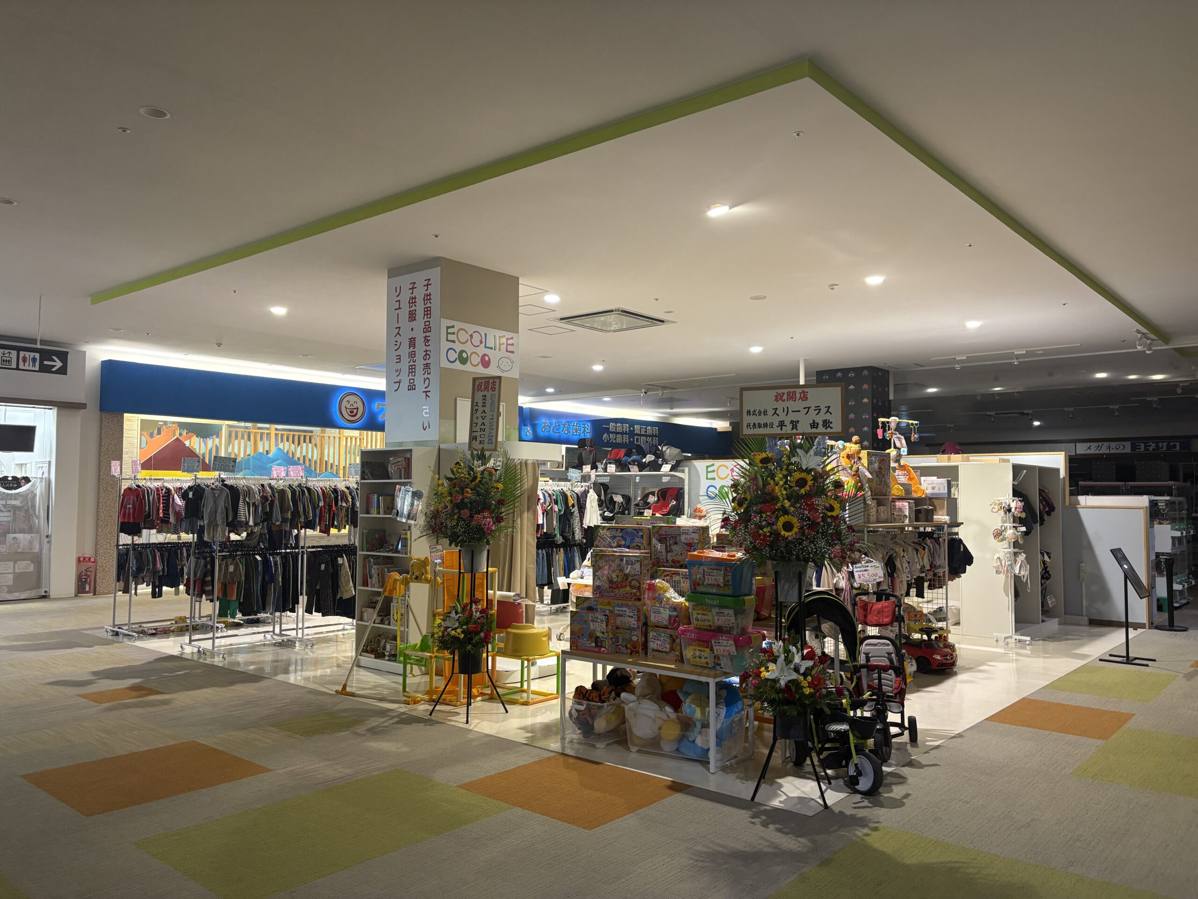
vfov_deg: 53.1
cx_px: 599
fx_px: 900
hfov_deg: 67.3
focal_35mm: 26
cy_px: 450
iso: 160
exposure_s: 1/60
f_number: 1.6
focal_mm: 5.96
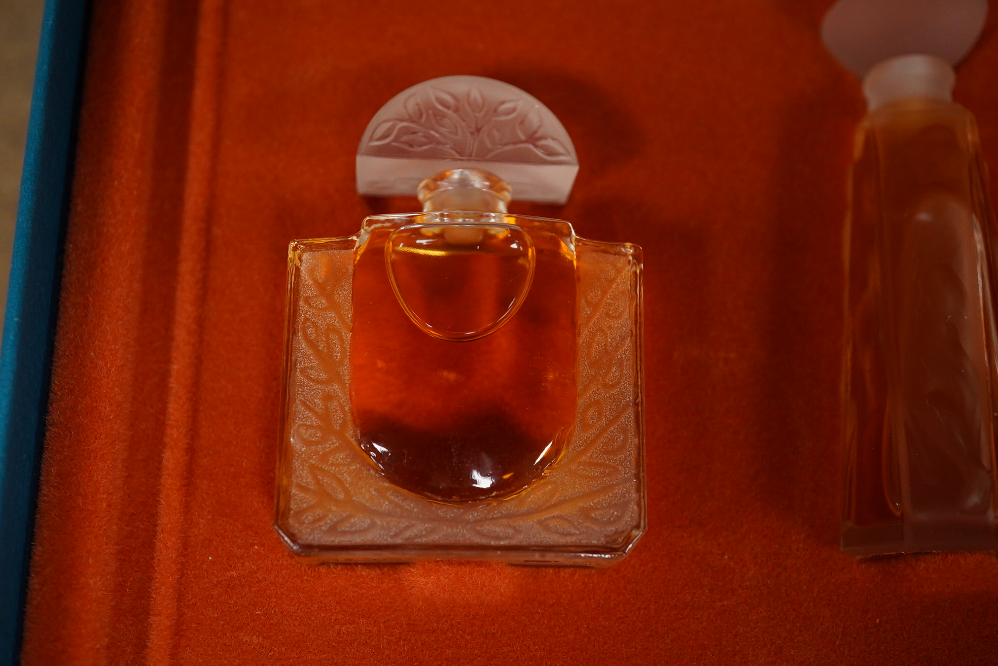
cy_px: 333
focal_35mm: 45
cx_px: 499
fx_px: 1247
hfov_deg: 43.6
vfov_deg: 29.9
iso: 2500
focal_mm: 30
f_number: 8
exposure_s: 1/160
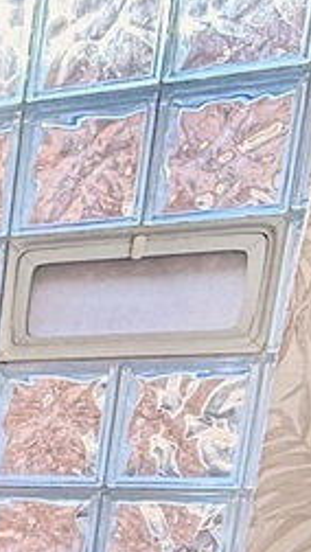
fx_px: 1274
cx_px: -477
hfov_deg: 11.2
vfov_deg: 20.8
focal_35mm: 87
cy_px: 828
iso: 64
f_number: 2.2
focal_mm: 2.22
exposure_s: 1/120
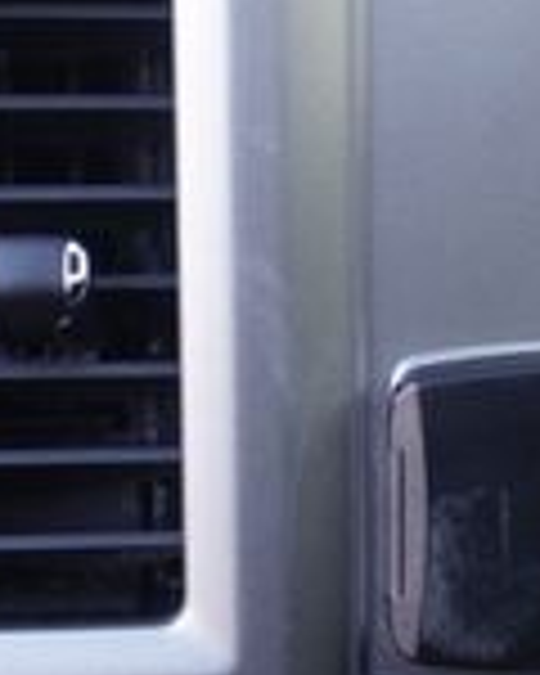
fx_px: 2277
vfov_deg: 16.9
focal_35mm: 114
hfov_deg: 13.3
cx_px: 590
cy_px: 364
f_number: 4
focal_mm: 19
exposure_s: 1/160
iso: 2000
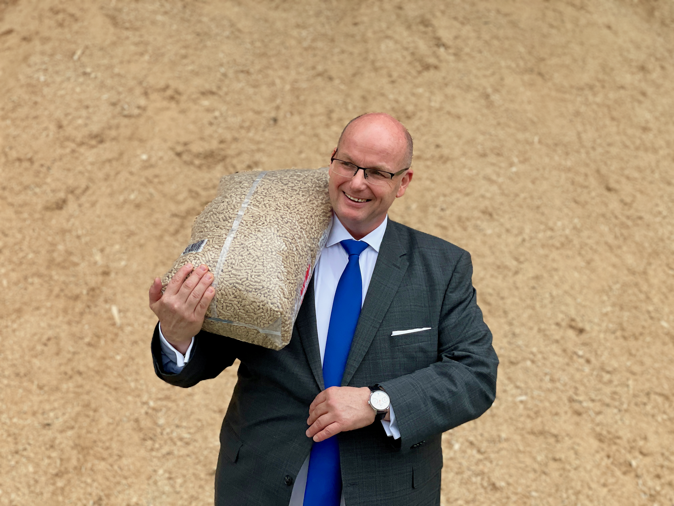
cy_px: 253
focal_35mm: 52
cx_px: 337
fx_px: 1012
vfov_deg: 28.0
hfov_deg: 36.8
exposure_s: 1/1020
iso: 32
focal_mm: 6
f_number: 2
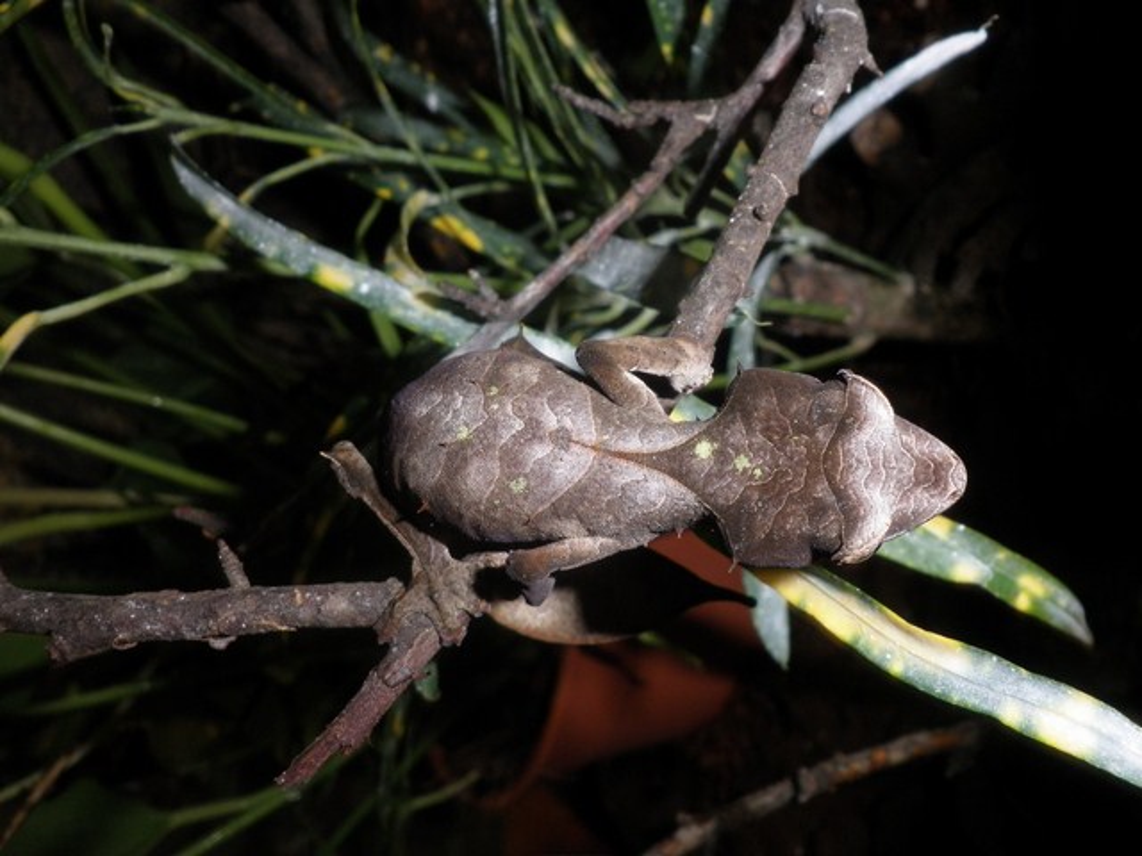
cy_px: 428
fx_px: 1188
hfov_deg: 51.4
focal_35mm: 36
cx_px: 571
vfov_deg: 39.7
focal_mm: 6.3
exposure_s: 1/30
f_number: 5.6
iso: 160
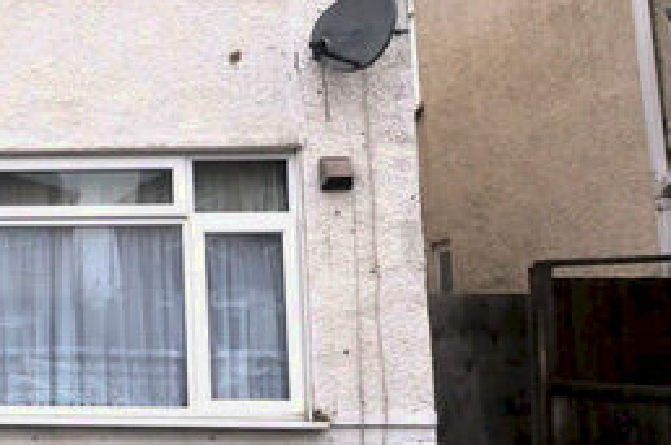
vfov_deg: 23.7
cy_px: 207
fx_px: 1060
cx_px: -161
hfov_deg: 29.5
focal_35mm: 57
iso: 1000
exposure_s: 1/640
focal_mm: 14
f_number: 13
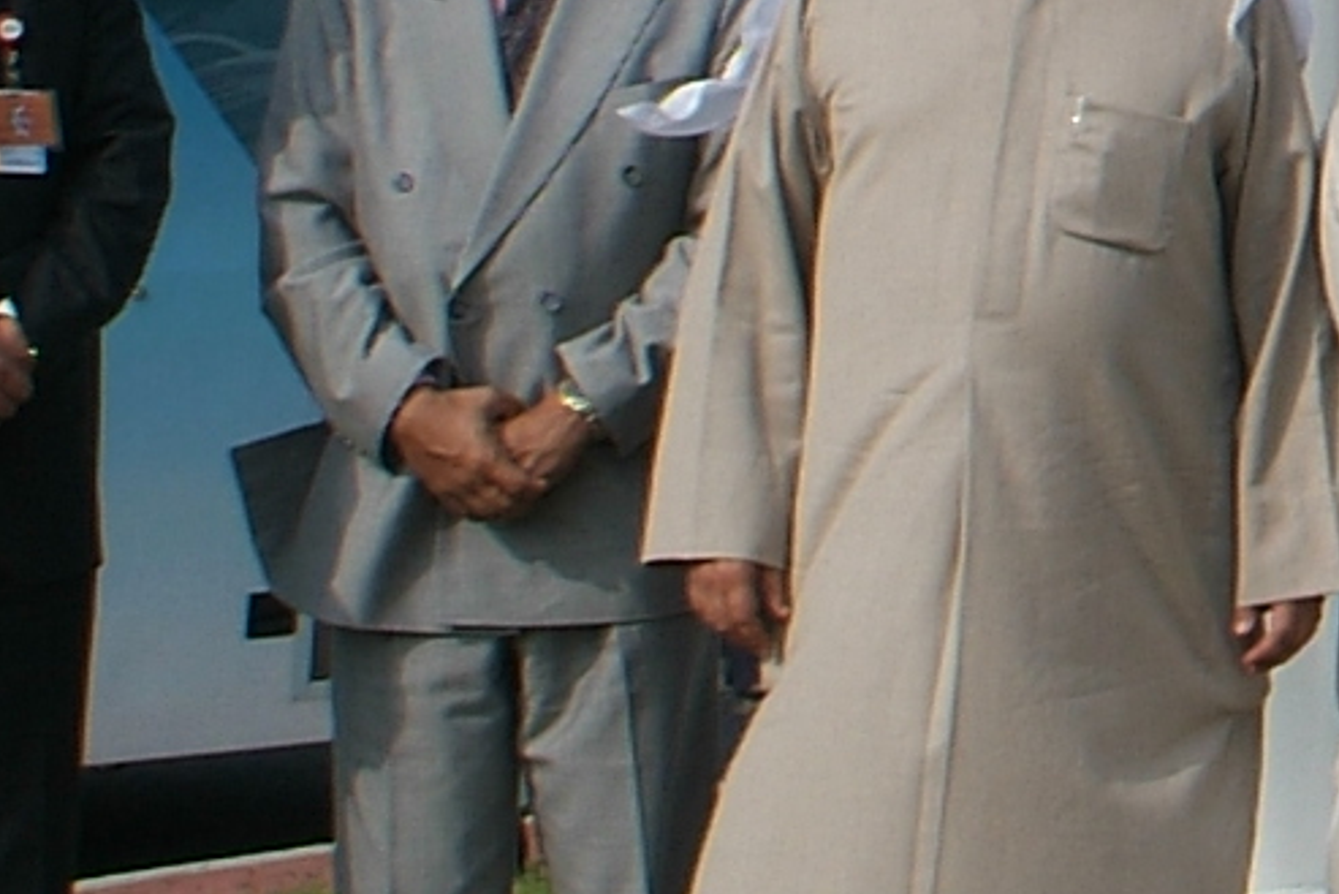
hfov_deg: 9.7
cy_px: -52
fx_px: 6845
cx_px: 3308
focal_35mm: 184
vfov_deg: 7.4
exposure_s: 1/350
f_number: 9.5
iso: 200
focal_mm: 20
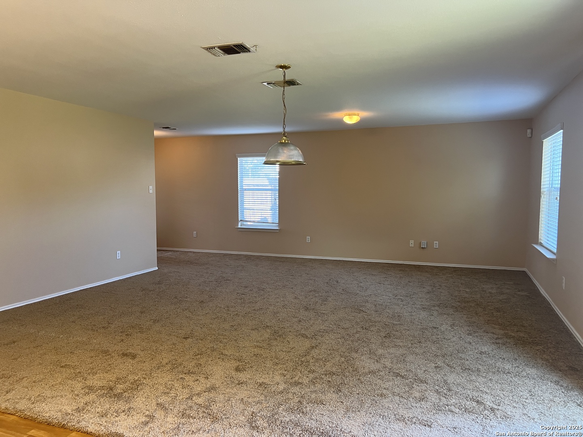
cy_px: 218
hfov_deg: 67.3
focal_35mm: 26
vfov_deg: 53.1
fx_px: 438
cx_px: 292
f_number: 1.5
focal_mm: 5.7
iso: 100
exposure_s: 1/60
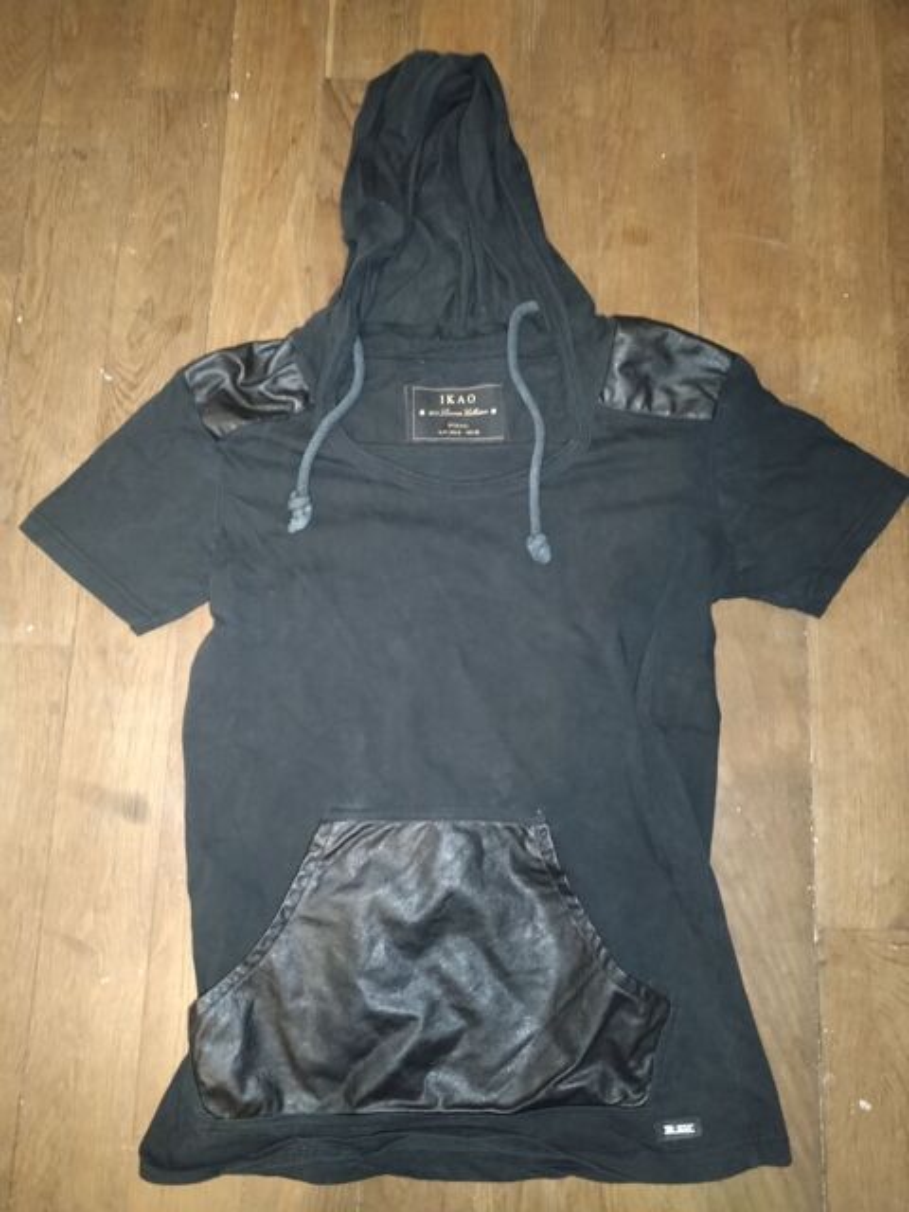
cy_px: 606
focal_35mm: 26
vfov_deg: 67.3
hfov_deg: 53.1
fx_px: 910
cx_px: 454
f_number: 1.8
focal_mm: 4.75
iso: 3275
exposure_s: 1/15
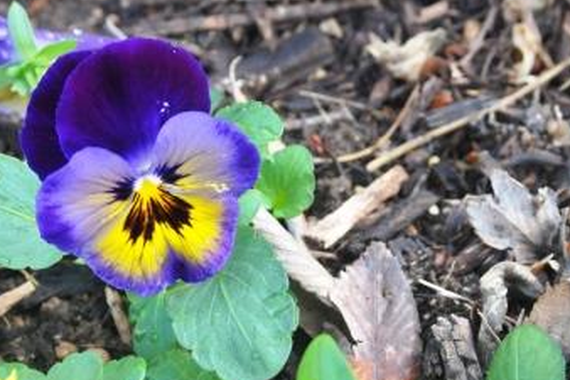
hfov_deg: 10.6
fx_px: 3086
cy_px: 171
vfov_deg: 7.0
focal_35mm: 195
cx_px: 238
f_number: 7.1
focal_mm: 98
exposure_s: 1/200
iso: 800
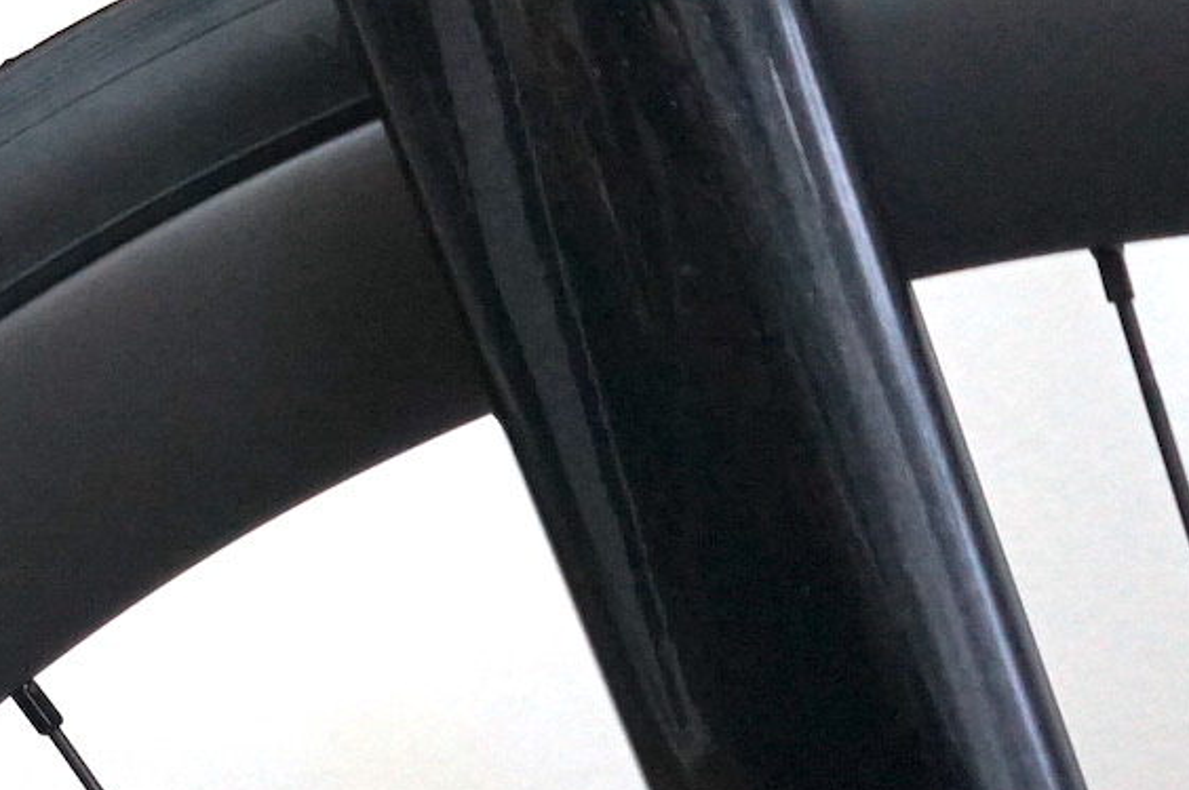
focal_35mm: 121
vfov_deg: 11.0
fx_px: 3993
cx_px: -866
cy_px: -220
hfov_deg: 15.0
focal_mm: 31
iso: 1600
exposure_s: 1/160
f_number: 4
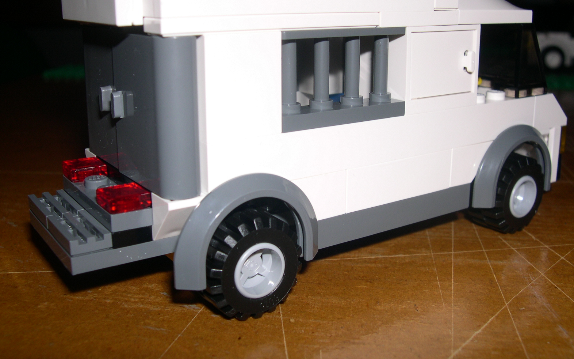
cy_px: 145
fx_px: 641
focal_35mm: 41
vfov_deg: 31.2
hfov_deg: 48.2
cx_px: 290
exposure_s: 1/60
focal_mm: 8
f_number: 7.6
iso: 100
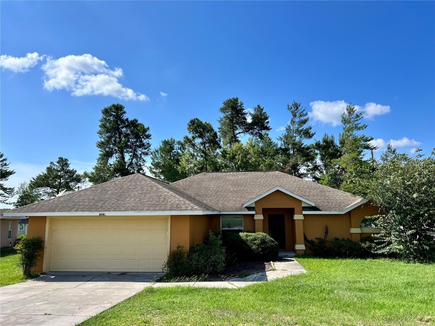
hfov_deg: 67.3
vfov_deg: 53.1
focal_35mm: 26
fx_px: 327
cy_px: 163
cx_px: 218
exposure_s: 1/4831
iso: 50
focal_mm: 5.7
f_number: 1.5
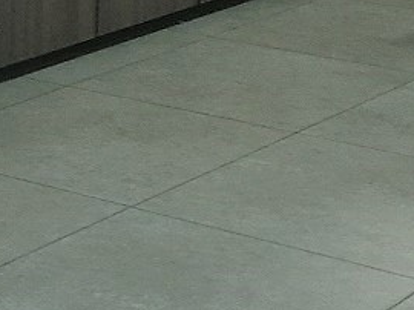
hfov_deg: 17.6
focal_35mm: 110
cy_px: -26
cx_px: 40
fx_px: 1314
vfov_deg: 13.2
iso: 200
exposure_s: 1/17
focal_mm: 4.15
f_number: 2.2
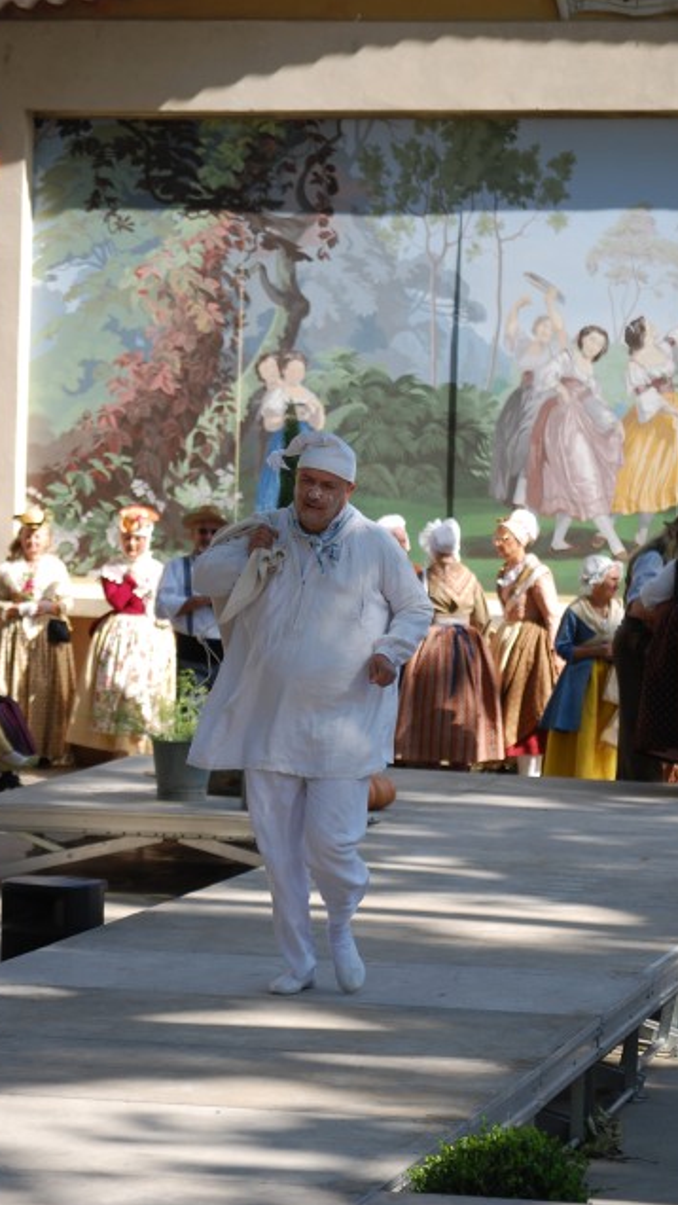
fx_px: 3642
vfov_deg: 18.8
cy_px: 604
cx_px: 348
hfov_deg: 10.6
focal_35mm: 114
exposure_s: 1/500
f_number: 5.6
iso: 200
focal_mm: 72
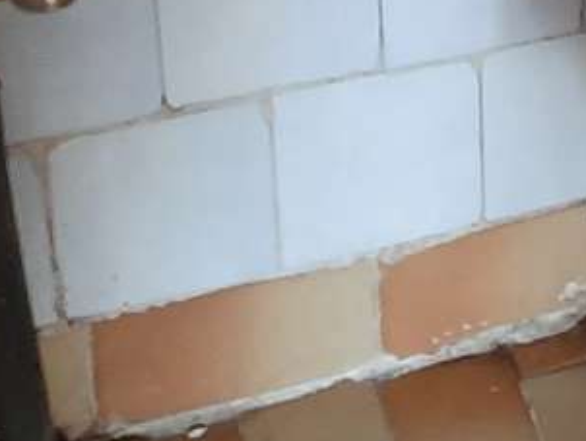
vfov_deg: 10.5
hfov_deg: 13.8
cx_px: 1026
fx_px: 2186
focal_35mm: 129
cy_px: -456
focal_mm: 3.93
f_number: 1.7
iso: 200
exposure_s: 1/33
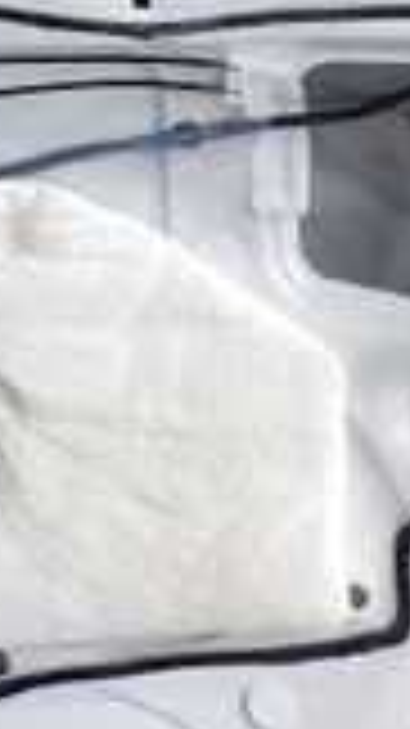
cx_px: 126
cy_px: 104
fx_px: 2341
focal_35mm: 121
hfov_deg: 10.0
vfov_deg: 17.5
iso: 160
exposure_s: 1/125
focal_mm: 5.4
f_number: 2.3
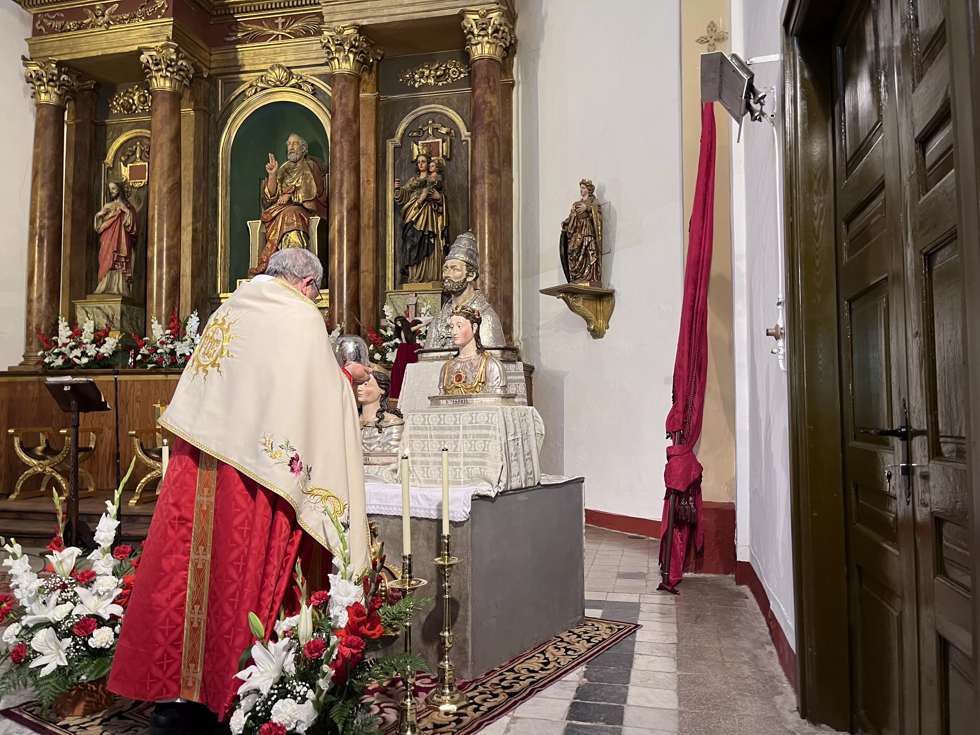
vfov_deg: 53.1
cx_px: 490
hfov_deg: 67.3
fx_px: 736
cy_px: 368
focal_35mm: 26
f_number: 1.6
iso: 100
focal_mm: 5.1
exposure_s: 1/50
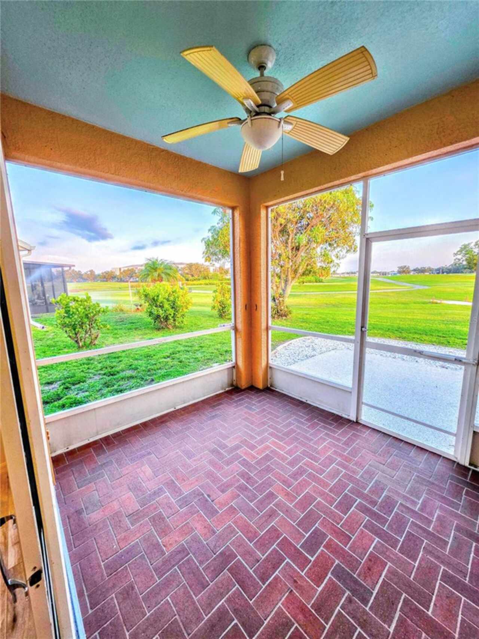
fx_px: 240
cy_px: 320
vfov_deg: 106.2
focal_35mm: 13
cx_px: 240
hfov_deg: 89.9
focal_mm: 2.2
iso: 80
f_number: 1.9
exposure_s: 1/120
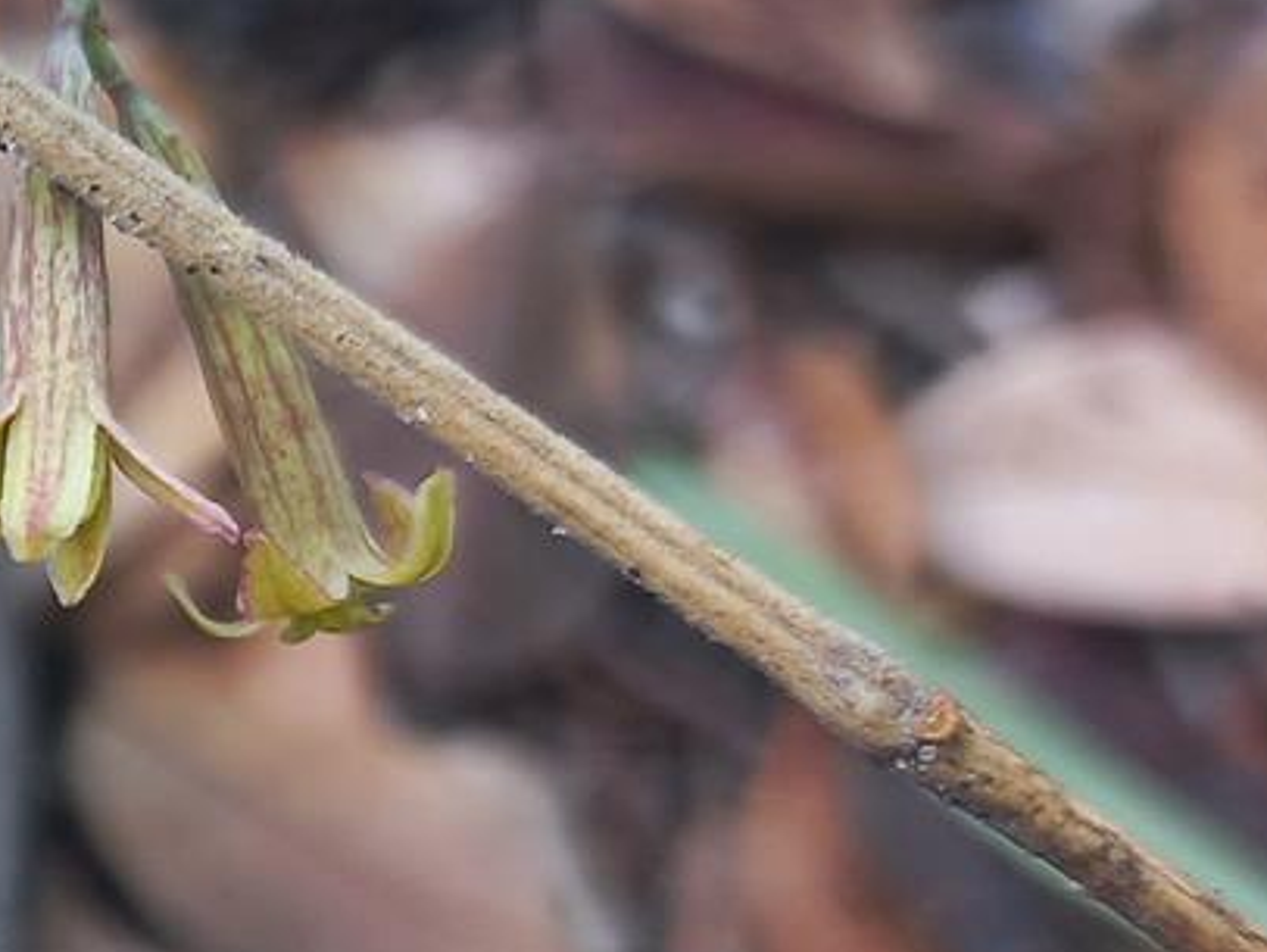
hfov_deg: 15.8
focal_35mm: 111
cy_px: 487
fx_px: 4065
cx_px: -816
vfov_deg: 13.4
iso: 40
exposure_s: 1/50
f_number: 1.8
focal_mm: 4.6
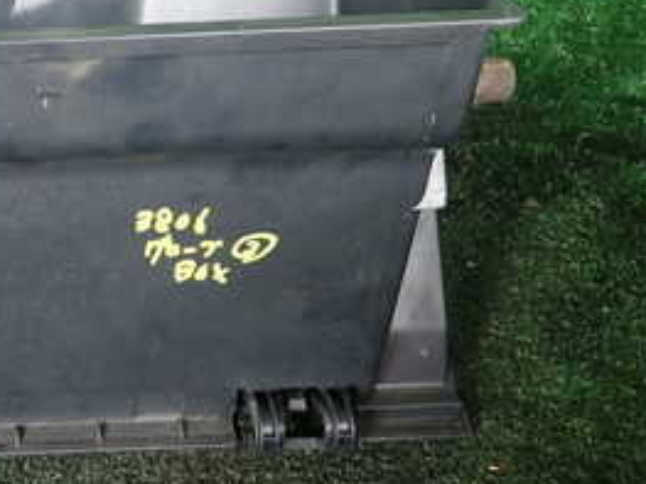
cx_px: -2
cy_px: 106
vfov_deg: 25.3
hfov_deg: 31.2
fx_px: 1063
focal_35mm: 57
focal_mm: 4.5
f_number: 2
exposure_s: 1/50
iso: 200
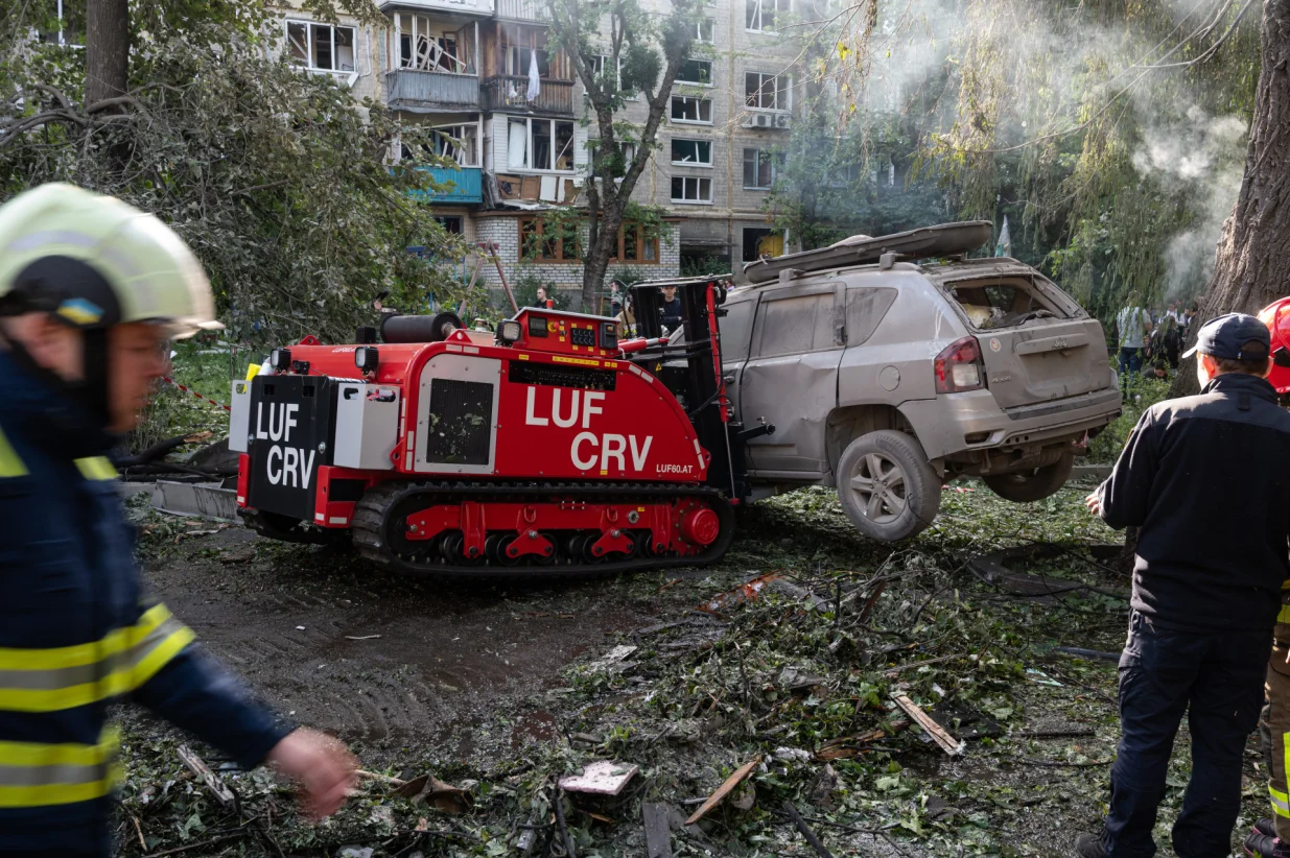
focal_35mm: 32
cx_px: 645
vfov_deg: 40.5
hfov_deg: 58.0
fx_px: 1164
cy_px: 429
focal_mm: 32.5
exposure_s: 1/80
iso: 640
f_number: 7.1
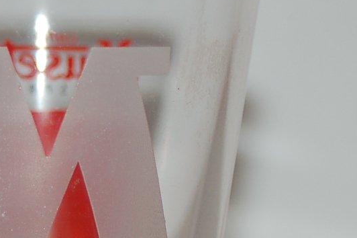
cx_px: 121
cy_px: 208
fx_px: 3360
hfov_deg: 6.1
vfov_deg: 4.0
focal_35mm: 339
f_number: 5.6
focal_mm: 80
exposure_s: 1/60
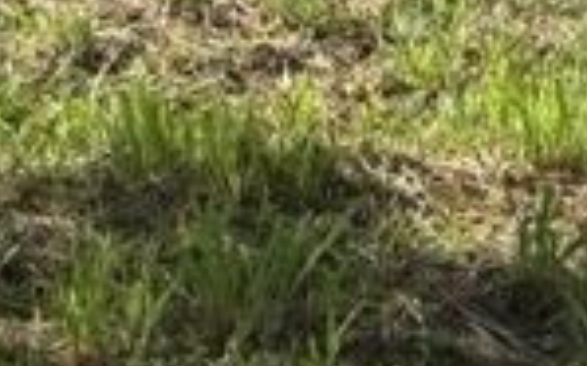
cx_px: 658
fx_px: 3374
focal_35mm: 211
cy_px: -630
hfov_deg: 9.8
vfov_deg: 5.9
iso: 50
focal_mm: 5.96
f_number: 1.6
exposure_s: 1/3205
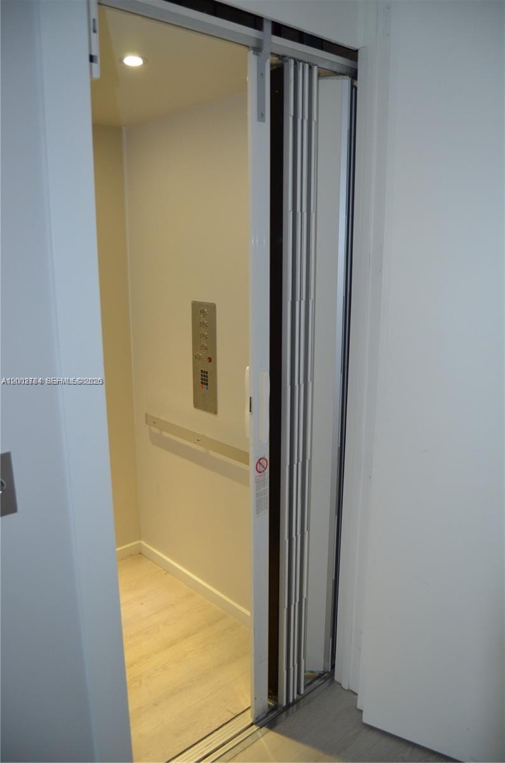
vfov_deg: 67.5
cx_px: 252
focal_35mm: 27
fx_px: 571
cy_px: 382
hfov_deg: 47.7
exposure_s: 1/60
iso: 720
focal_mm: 18
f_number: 3.5
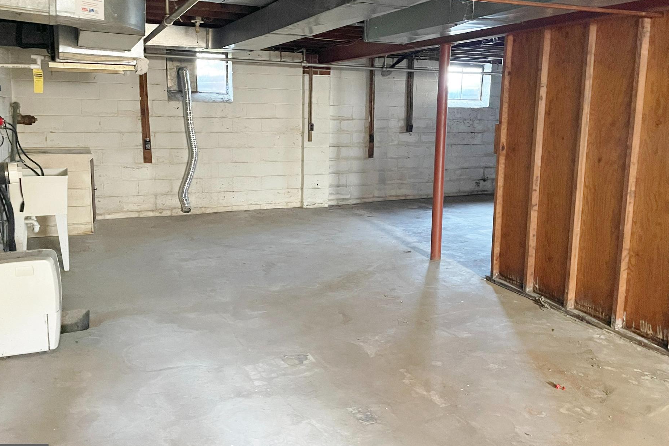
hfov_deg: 61.9
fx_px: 558
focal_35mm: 30
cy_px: 195
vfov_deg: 43.5
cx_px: 329
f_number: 1.6
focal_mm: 4.2
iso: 800
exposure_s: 1/30
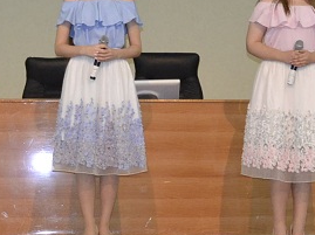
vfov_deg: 9.2
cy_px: 171
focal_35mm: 161
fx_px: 1463
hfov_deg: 12.2
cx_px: 256
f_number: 4.5
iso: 2500
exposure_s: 1/60
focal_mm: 30
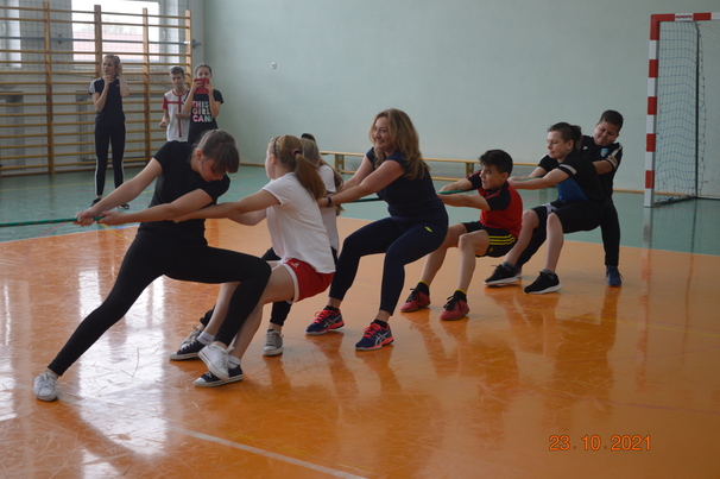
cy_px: 240
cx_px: 360
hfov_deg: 33.4
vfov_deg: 22.6
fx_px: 1199
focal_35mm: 60
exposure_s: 1/60
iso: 400
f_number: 5.3
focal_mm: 40
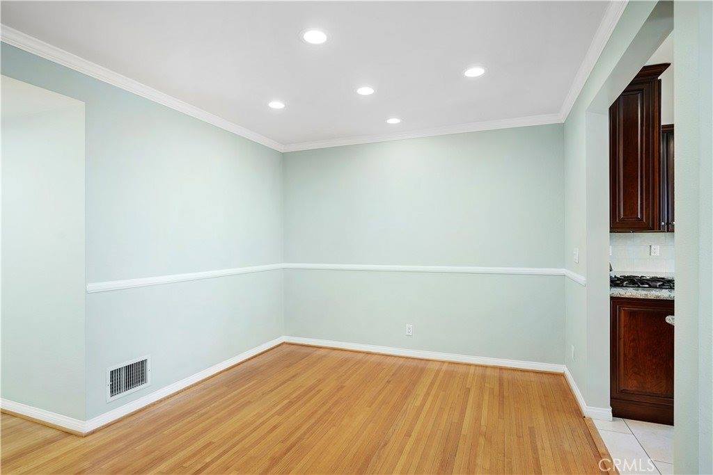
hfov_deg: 88.4
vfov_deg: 66.0
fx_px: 366
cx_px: 356
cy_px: 238
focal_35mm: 18
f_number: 8
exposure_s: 1/1.67
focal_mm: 18.5
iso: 125
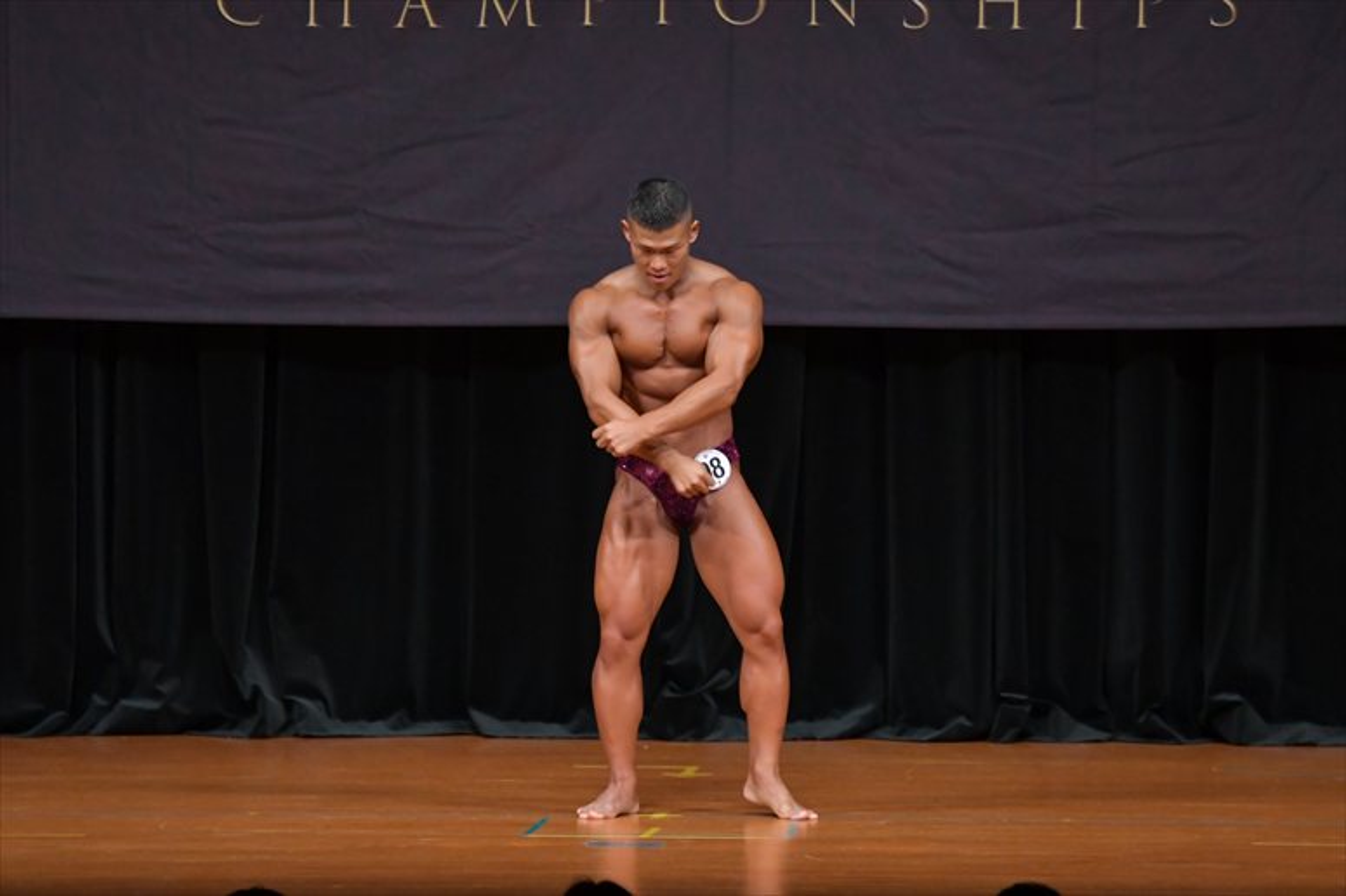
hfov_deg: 7.6
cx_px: 673
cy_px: 448
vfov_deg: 5.1
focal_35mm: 270
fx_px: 10090
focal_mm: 180
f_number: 5.6
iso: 4000
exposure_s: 1/400
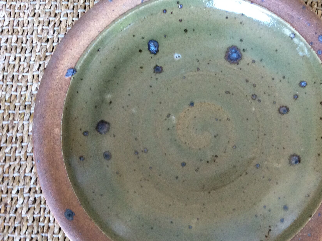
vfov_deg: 29.0
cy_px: 125
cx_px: 196
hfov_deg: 38.1
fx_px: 464
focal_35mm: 50
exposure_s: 1/25
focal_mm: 3.3
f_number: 2.4
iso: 160
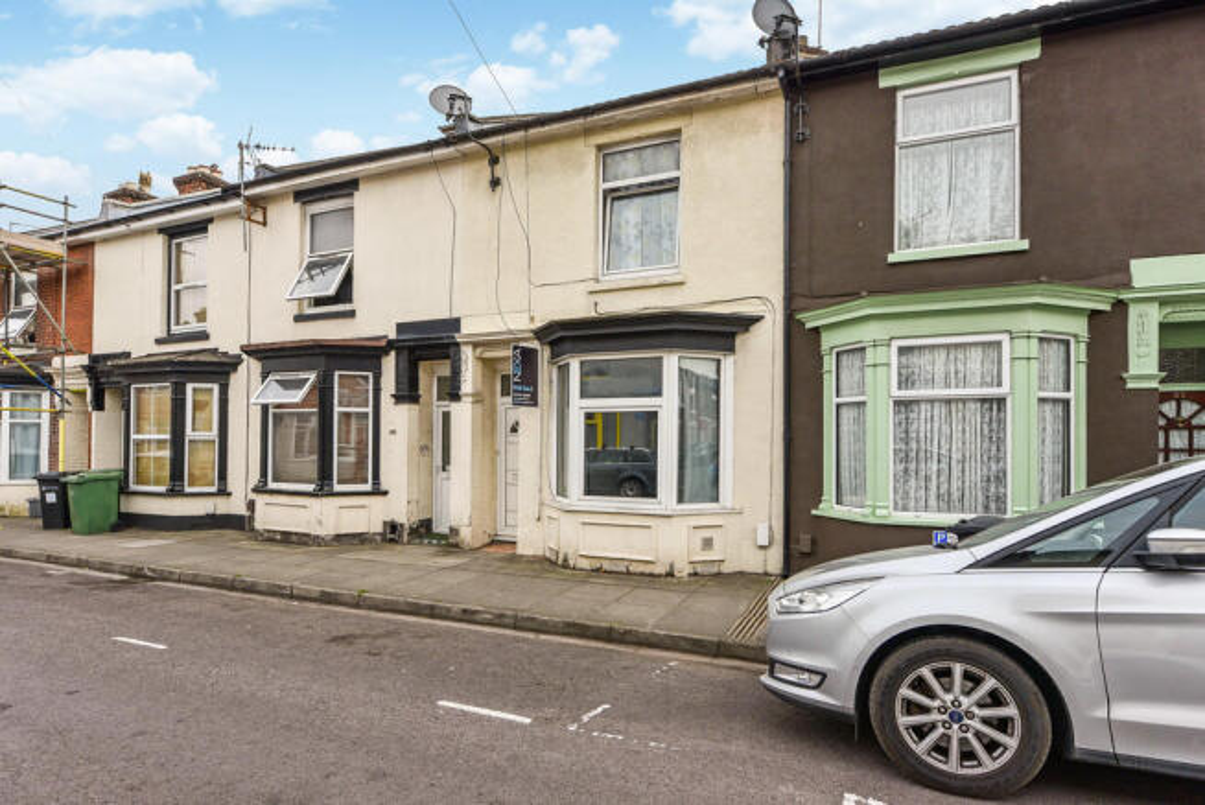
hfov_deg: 90.0
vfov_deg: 67.5
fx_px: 603
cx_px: 602
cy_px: 402
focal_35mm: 18
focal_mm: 18
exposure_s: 1/1000
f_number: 7.1
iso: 400
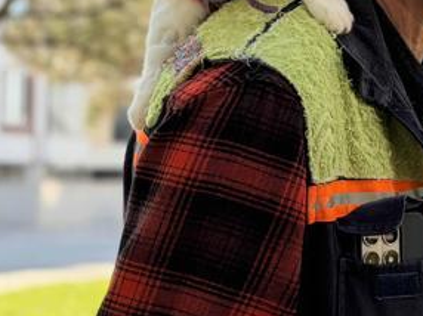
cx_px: 385
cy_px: 25
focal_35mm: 126
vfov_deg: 11.7
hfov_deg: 15.5
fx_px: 1538
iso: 100
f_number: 1.78
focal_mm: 6.76
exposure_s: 1/620
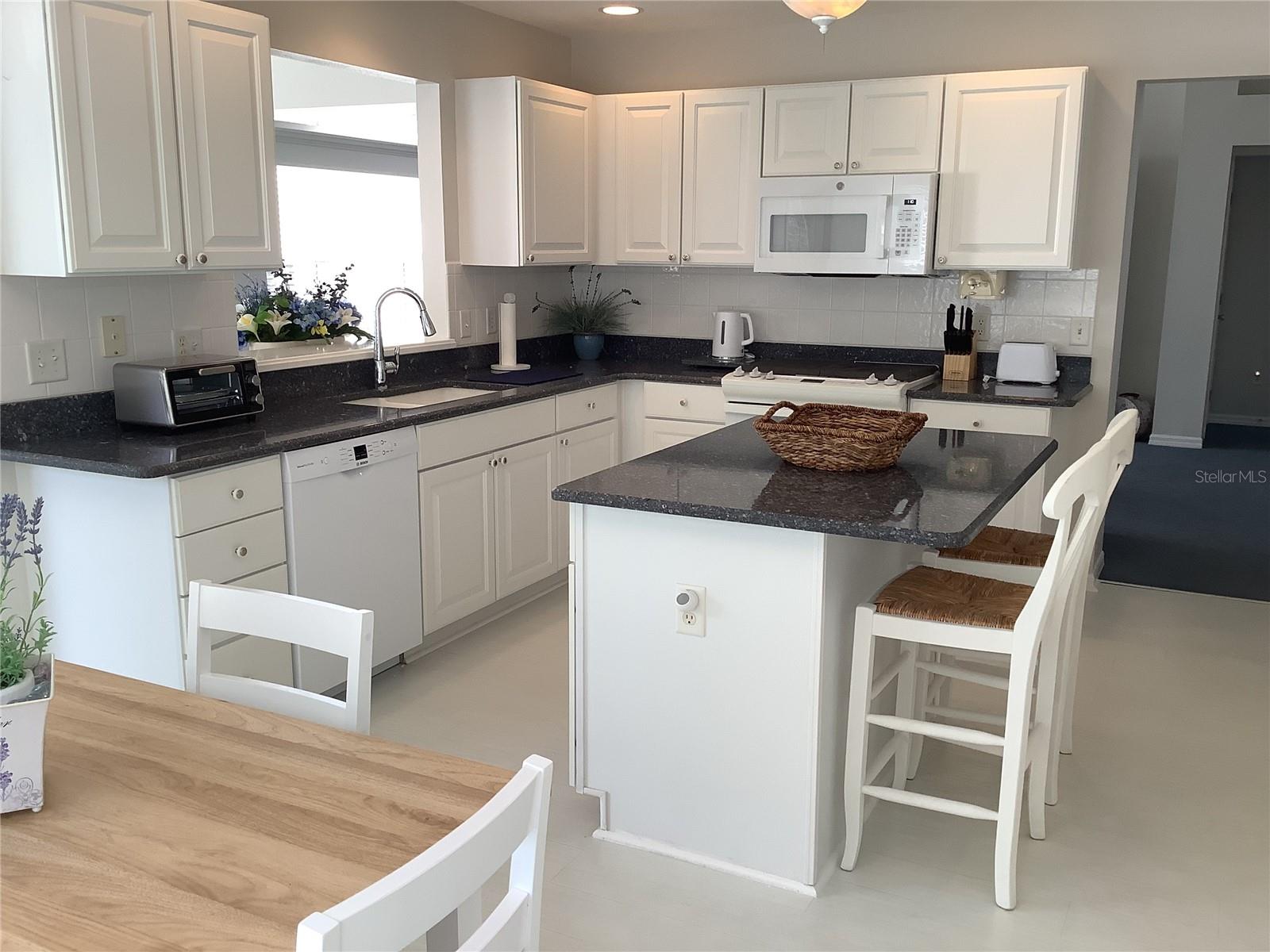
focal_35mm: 31
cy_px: 476
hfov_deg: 58.4
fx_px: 1137
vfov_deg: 45.4
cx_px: 635
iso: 100
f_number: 2.4
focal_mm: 3.3
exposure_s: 1/120
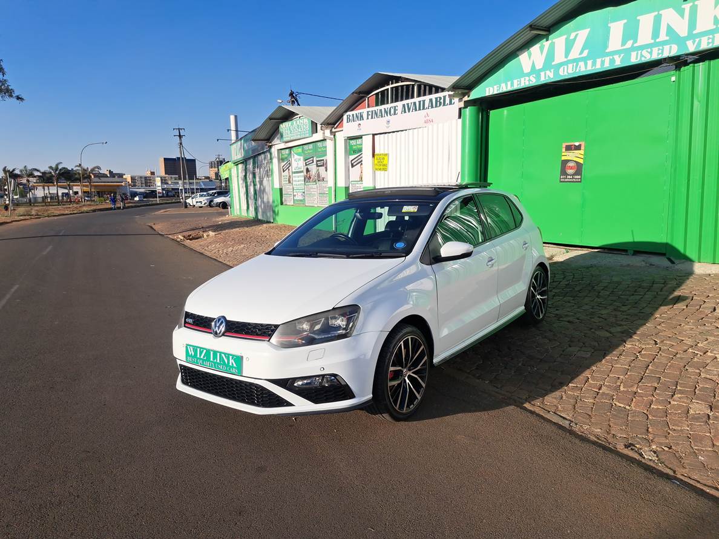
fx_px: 498
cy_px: 270
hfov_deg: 71.6
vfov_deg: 56.8
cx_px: 360
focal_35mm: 24
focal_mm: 5.23
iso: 50
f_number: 1.8
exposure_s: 1/1189
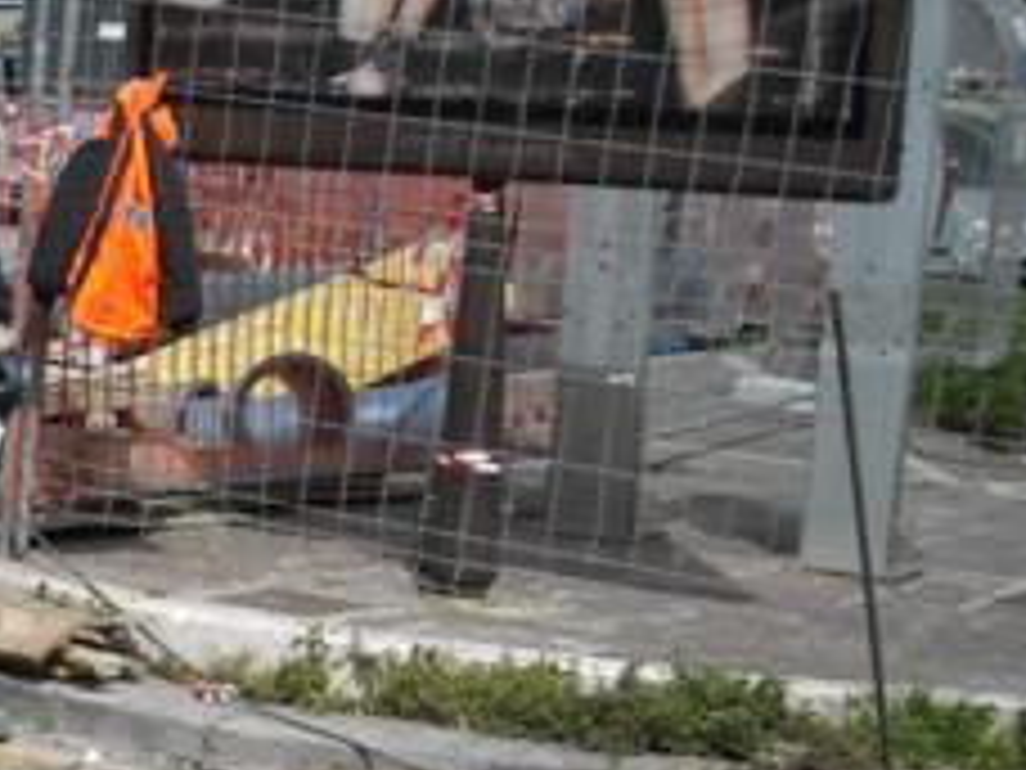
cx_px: -518
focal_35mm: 118
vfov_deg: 12.3
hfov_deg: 15.4
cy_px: 860
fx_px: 3497
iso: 64
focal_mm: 5.7
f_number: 5.6
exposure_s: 1/438
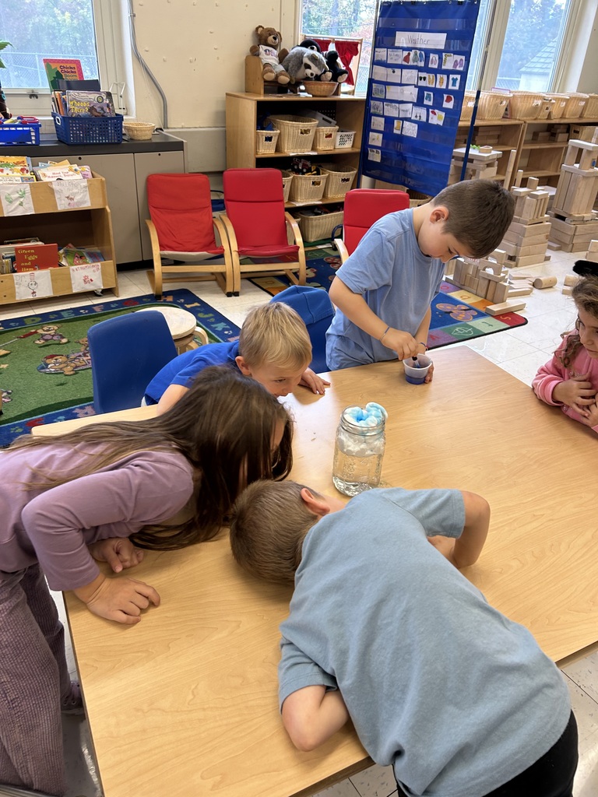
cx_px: 299
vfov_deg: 67.3
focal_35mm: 26
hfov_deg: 53.1
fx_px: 599
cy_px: 398
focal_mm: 5.7
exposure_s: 1/60
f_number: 1.5
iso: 80
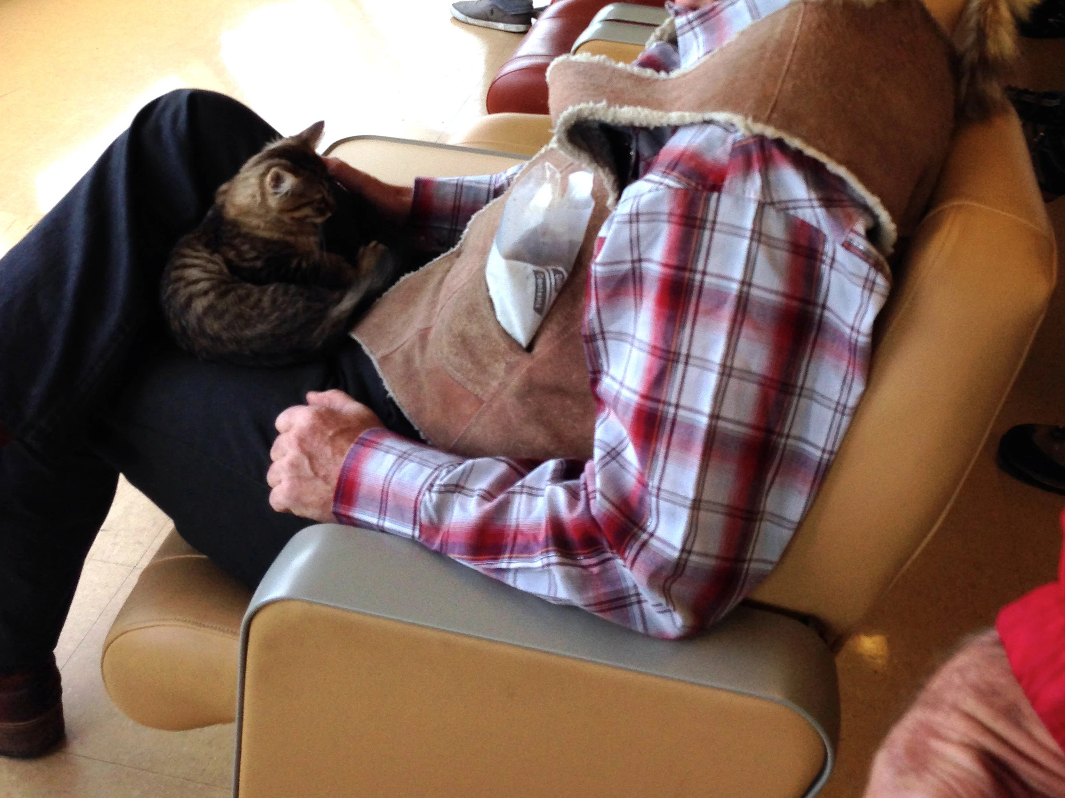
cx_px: 537
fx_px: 1384
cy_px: 139
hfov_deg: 42.1
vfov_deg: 31.2
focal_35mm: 45
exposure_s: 1/120
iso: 64
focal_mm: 4.12
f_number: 2.4
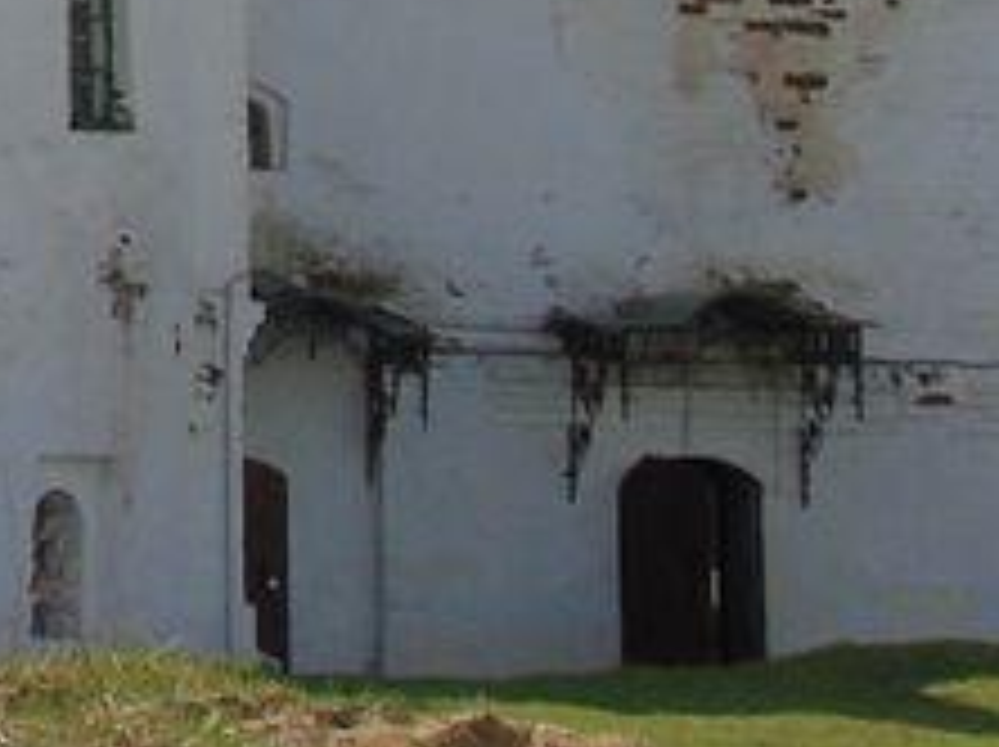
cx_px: -495
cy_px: -855
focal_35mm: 292
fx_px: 8418
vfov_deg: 5.0
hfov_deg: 6.7
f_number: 4.3
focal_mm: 9.6
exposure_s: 1/640
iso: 80
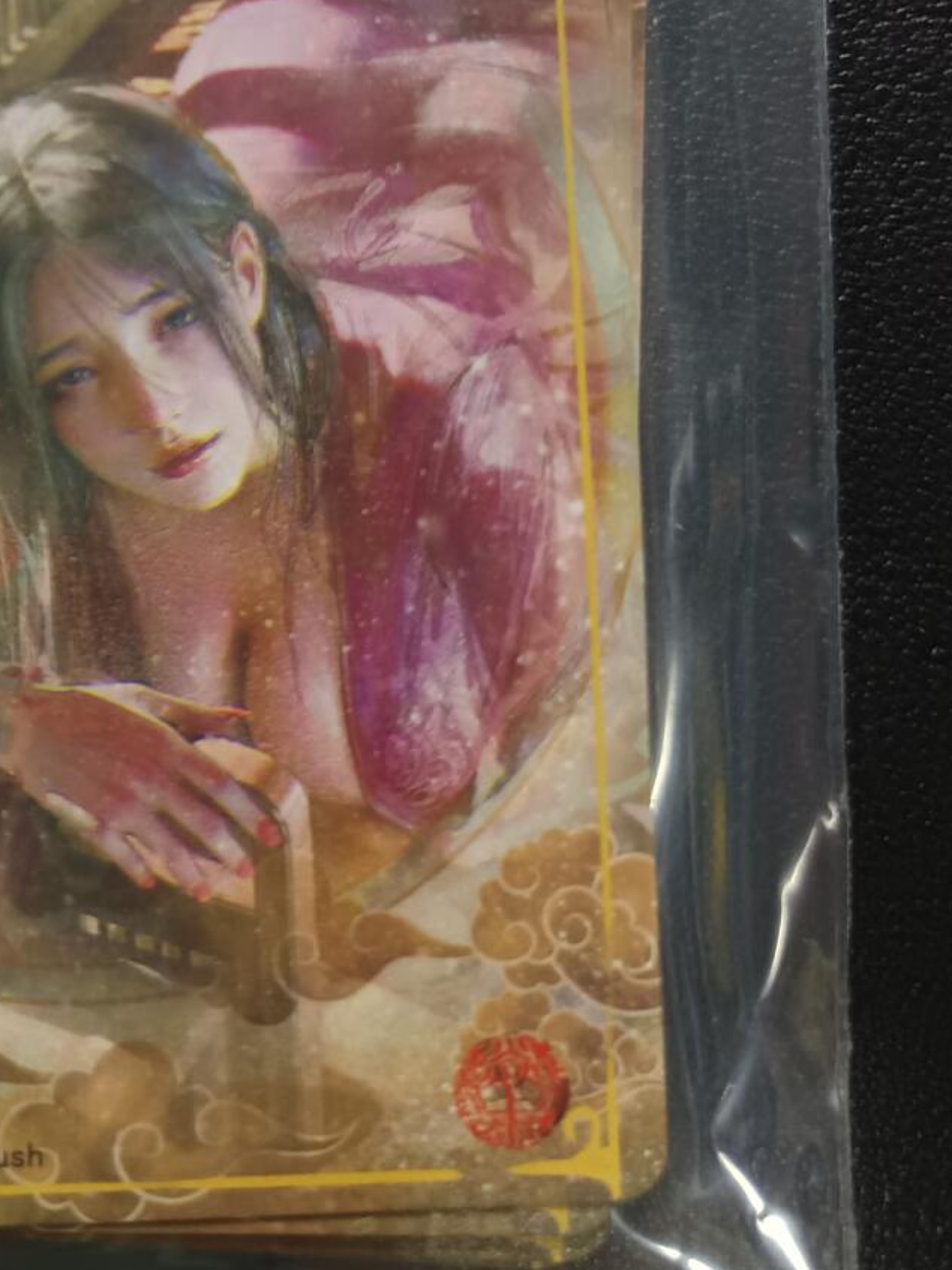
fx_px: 1871
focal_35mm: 51
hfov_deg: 27.4
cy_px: 181
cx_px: 78
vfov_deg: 35.7
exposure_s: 1/50
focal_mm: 5.31
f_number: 1.7
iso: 1150
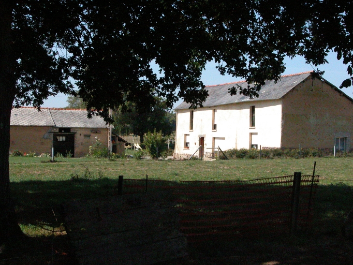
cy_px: 132
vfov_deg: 23.7
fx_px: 632
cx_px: 176
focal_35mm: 62
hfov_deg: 31.2
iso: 800
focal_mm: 15.7
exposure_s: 1/2976
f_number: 8
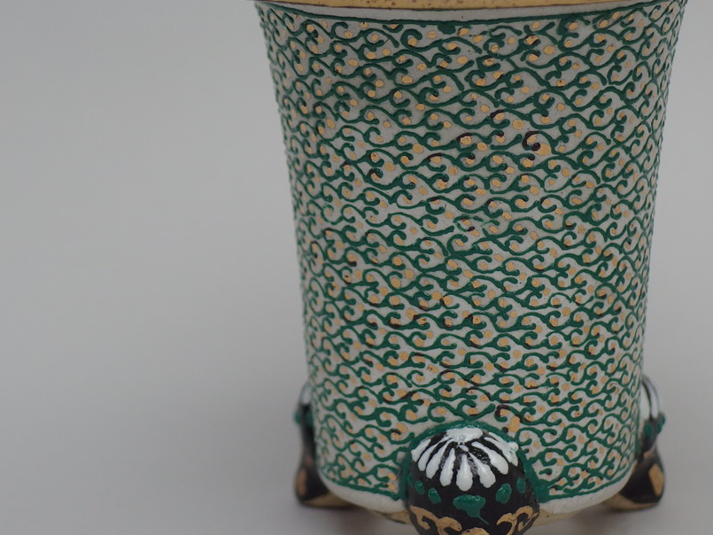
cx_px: 484
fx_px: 3069
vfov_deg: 10.0
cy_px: 237
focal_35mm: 149
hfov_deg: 13.2
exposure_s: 1/160
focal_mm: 21.4
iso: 100
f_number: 2.5
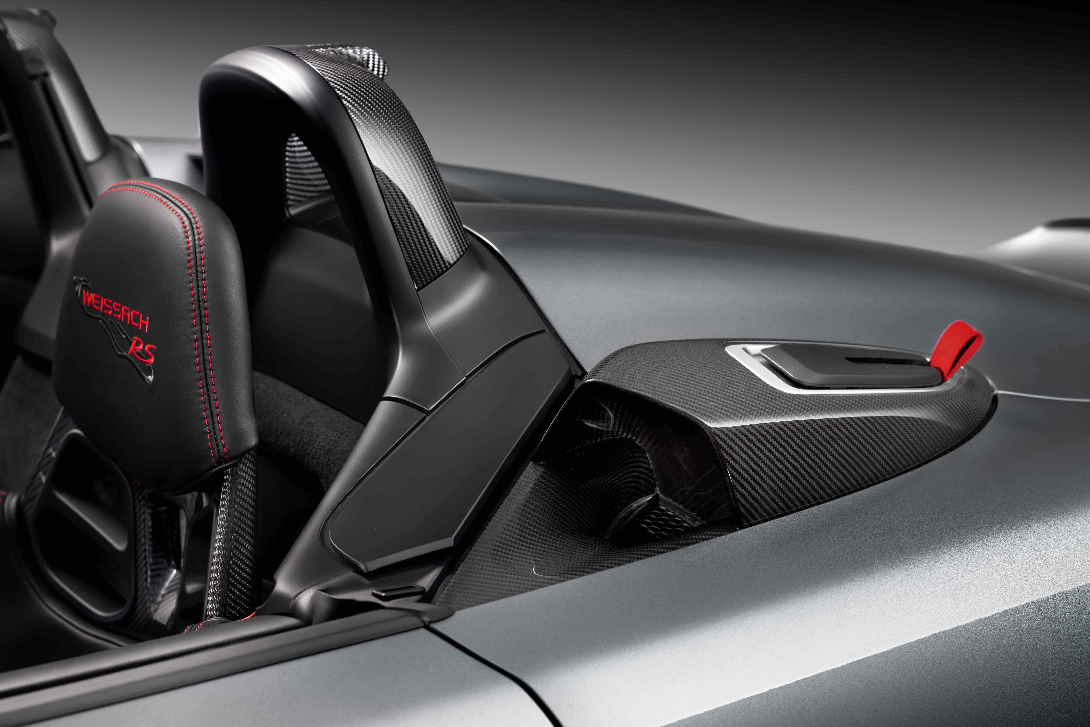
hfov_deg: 27.0
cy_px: 364
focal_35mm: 75
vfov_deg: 18.2
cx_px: 545
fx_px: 2271
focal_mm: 75
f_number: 6
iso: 100
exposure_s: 3.2
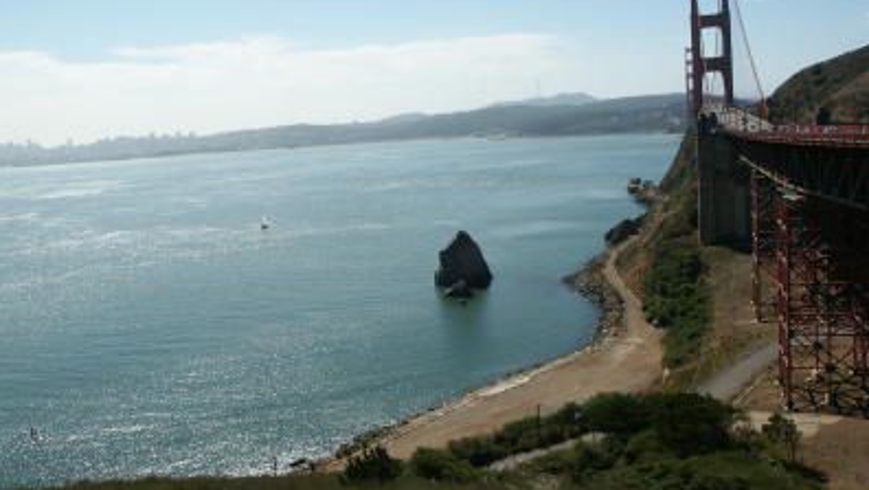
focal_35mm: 33
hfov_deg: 59.5
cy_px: 191
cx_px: 434
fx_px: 761
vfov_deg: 35.5
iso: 100
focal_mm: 7.86
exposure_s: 1/500
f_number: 8
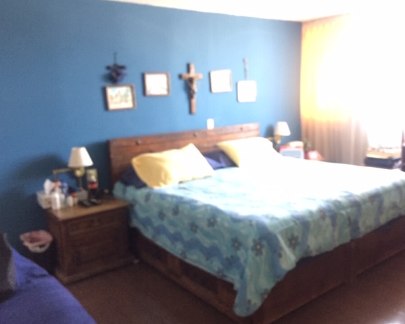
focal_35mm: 31
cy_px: 162
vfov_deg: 47.1
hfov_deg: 57.2
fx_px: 372
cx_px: 205
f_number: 2.2
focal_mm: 4.15
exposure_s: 1/15
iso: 640
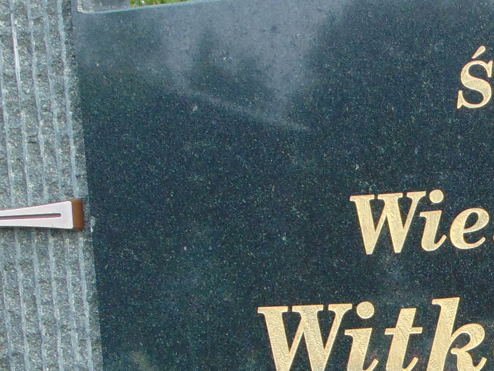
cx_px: 502
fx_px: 1841
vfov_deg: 11.3
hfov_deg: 15.0
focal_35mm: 129
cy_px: 408
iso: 80
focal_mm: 6.9
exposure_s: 1/80
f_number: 3.3
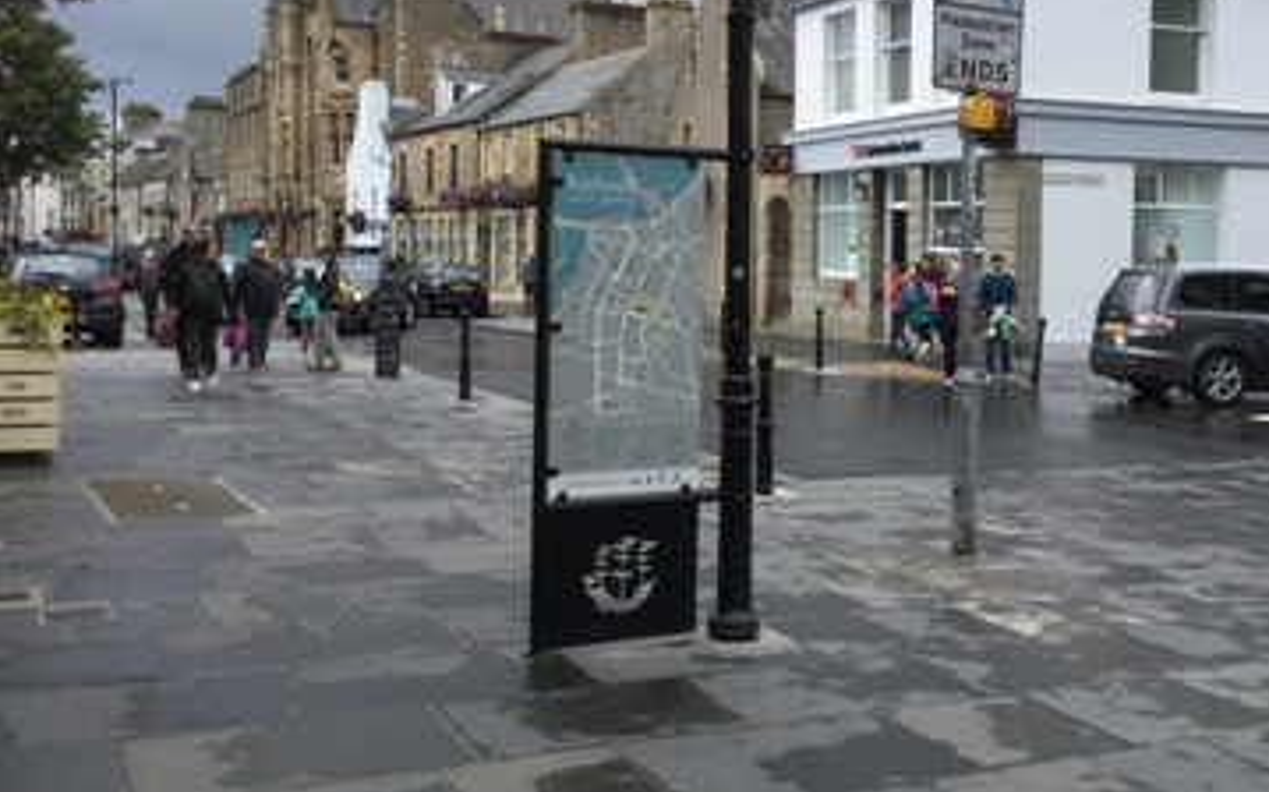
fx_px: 1417
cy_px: 286
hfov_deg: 47.8
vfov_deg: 31.0
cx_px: 788
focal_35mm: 41
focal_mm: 3.3
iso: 25
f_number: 2.4
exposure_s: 1/494
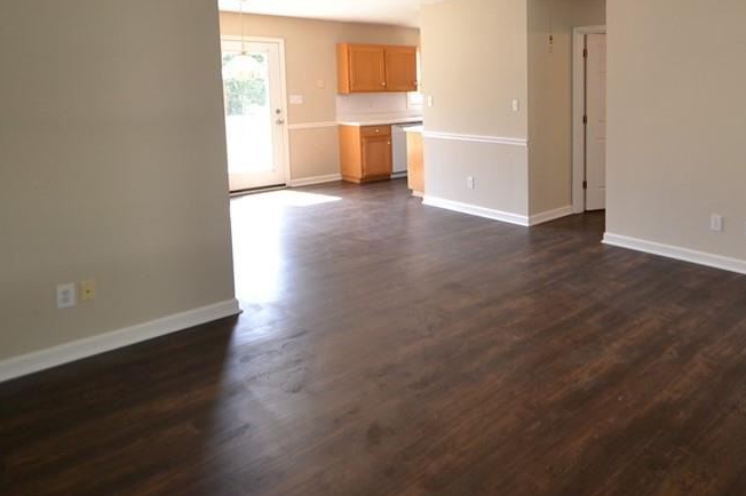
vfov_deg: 50.1
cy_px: 155
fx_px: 518
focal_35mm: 25
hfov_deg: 67.4
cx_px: 551
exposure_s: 1/60
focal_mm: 10
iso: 400
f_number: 4
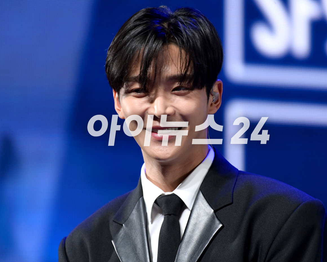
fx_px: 5469
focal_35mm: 565
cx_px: 179
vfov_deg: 2.7
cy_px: 131
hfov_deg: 3.4
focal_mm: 500
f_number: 5.6
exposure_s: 1/250
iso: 3200
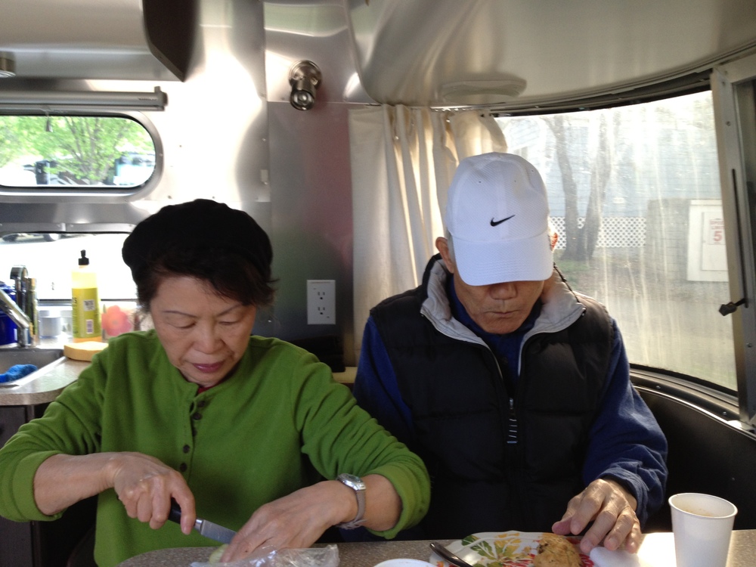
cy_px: 284
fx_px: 764
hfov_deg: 52.6
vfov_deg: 40.7
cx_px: 378
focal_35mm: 35
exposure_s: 1/20
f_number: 2.4
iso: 80
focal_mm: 4.28
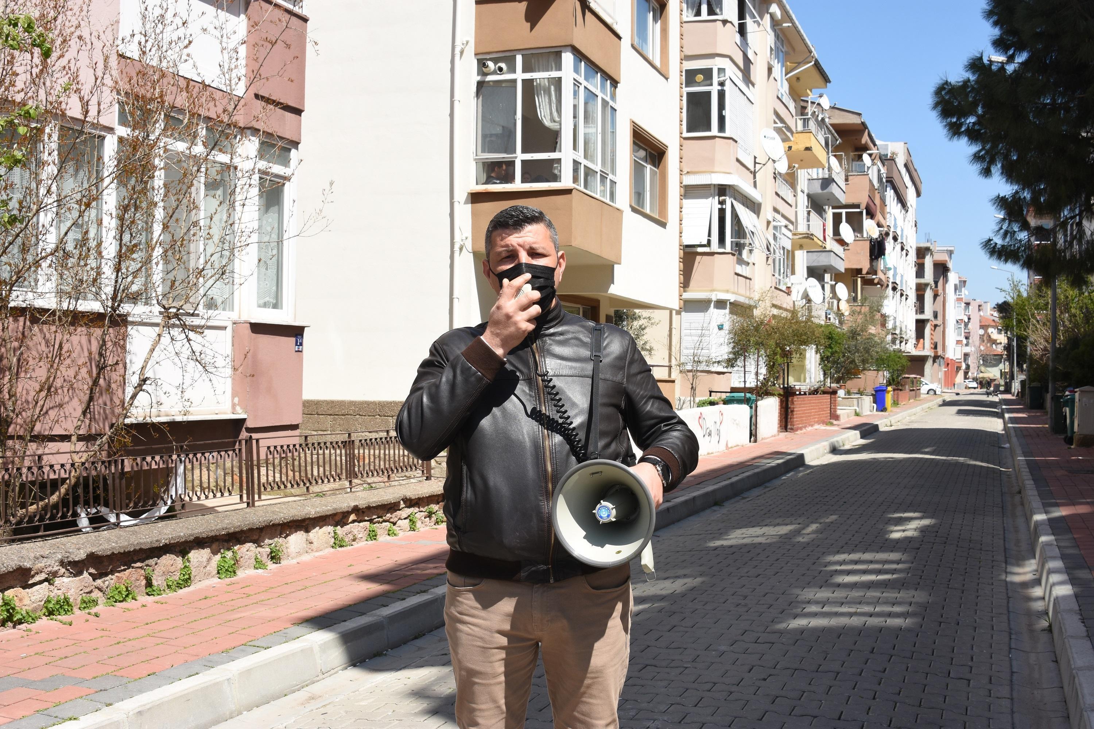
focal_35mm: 42
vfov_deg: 31.9
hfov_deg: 46.4
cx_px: 547
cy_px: 364
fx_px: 1276
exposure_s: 1/320
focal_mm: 28
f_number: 9
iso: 200
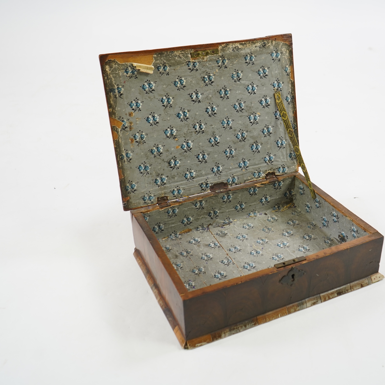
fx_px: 491
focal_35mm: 39
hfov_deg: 42.7
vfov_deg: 42.8
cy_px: 190
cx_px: 228
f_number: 4
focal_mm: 30
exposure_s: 1/125
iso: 500
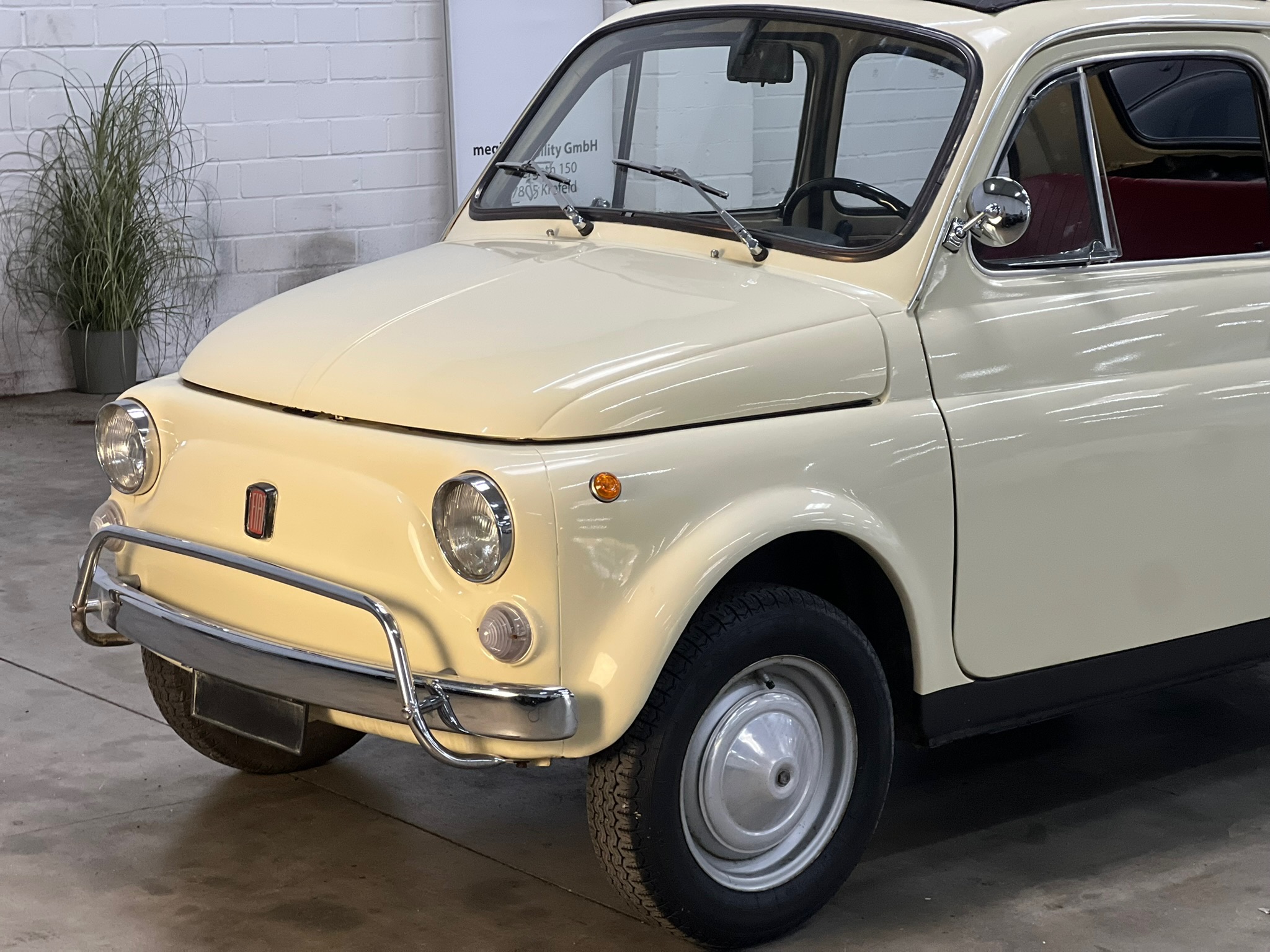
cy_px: 476
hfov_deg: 25.3
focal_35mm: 77
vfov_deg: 19.1
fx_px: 2825
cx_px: 635
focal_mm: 9
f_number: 2.8
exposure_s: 1/33
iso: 200
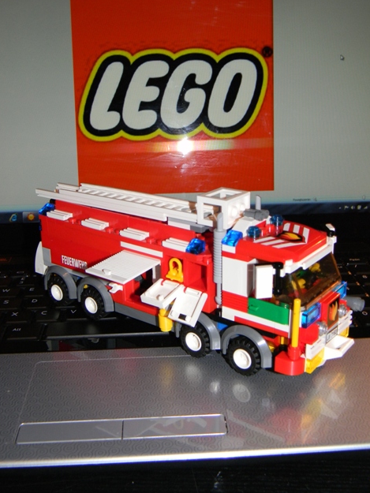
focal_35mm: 42
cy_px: 241
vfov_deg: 44.8
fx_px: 598
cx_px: 182
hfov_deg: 34.4
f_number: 3.8
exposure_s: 1/30
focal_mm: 7.3
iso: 200
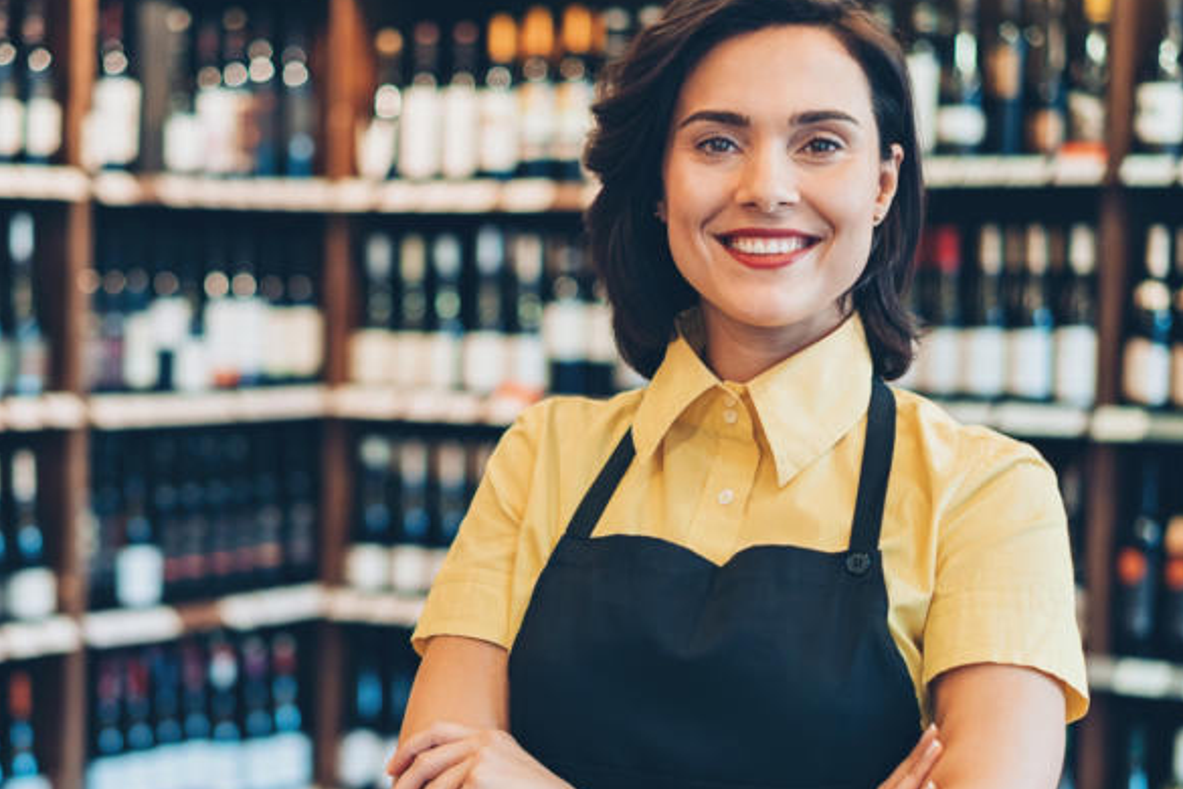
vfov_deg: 14.5
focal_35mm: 94
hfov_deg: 21.6
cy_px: 580
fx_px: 3089
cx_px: 423
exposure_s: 1/200
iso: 800
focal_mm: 55
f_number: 2
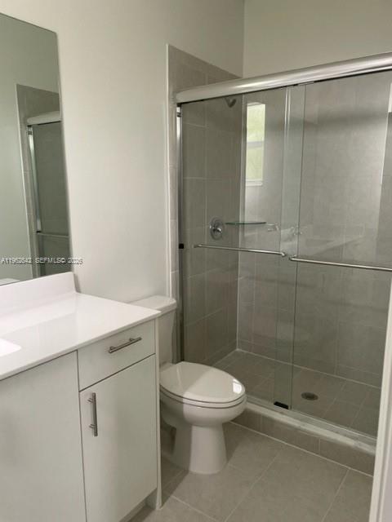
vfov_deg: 67.3
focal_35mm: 26
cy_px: 261
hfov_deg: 53.1
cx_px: 196
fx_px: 393
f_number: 1.6
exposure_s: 1/121
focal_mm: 4.2
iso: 125
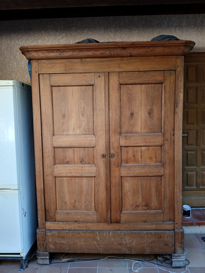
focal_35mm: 26
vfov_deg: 67.3
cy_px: 136
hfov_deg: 53.1
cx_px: 102
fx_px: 205
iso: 40
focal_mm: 3.98
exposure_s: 1/50
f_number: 1.8
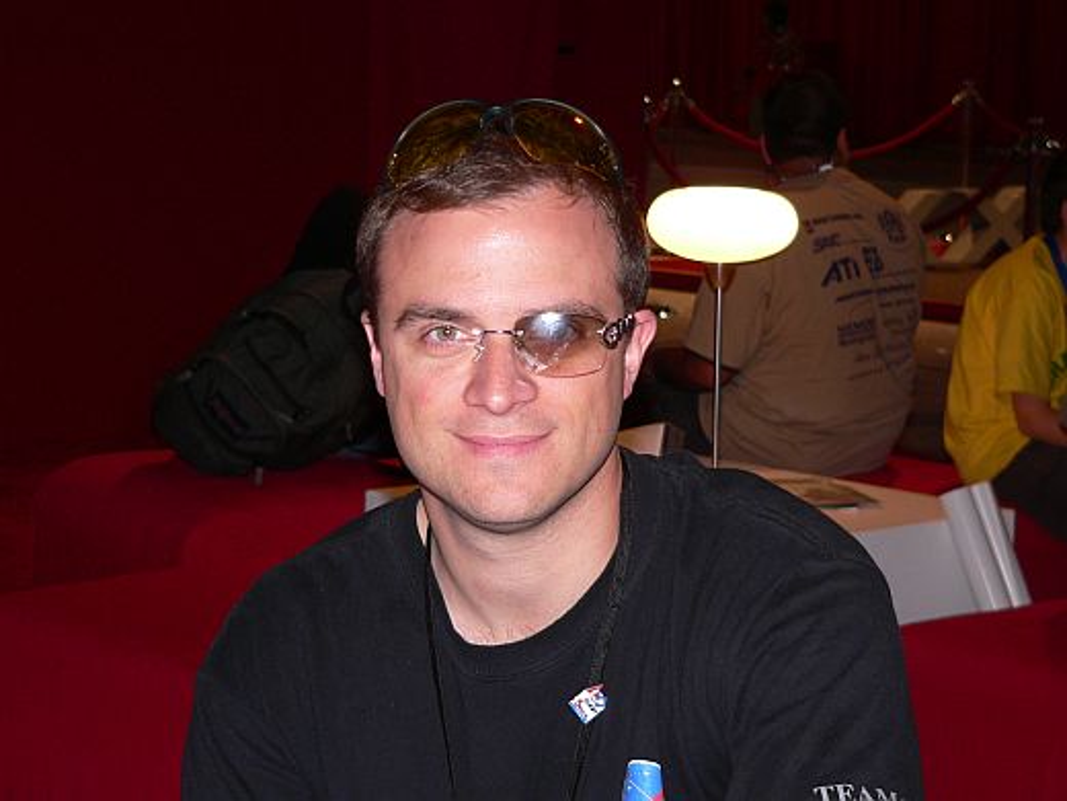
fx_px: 2897
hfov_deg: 20.9
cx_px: 534
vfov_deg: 15.7
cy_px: 400
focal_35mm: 94
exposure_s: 1/60
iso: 100
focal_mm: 15.7
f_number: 2.8
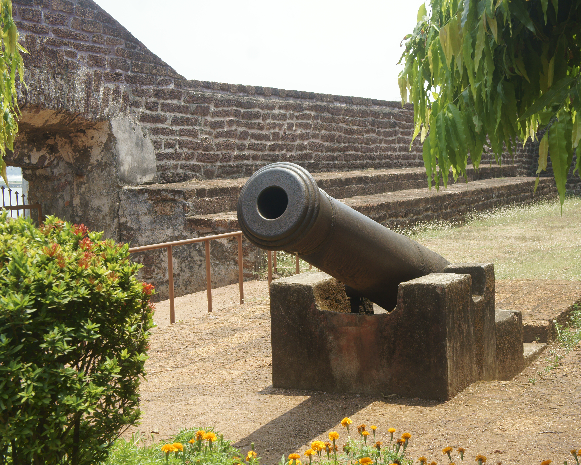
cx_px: 339
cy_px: 235
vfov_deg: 26.9
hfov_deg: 33.2
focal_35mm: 57
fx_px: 973
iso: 200
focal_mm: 33
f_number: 8
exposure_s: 1/200
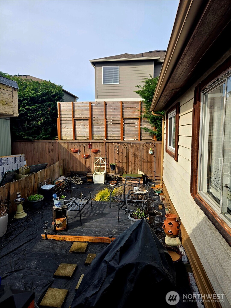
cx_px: 116
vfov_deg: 73.9
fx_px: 205
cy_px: 154
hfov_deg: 58.9
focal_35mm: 23
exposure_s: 1/909
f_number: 1.8
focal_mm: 5.4
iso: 25
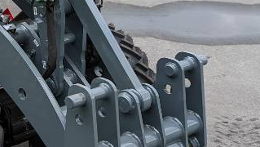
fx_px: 580
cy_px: 11
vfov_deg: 14.3
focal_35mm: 84
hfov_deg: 22.0
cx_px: -101
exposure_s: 1/318
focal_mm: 6.81
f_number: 1.85
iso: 38
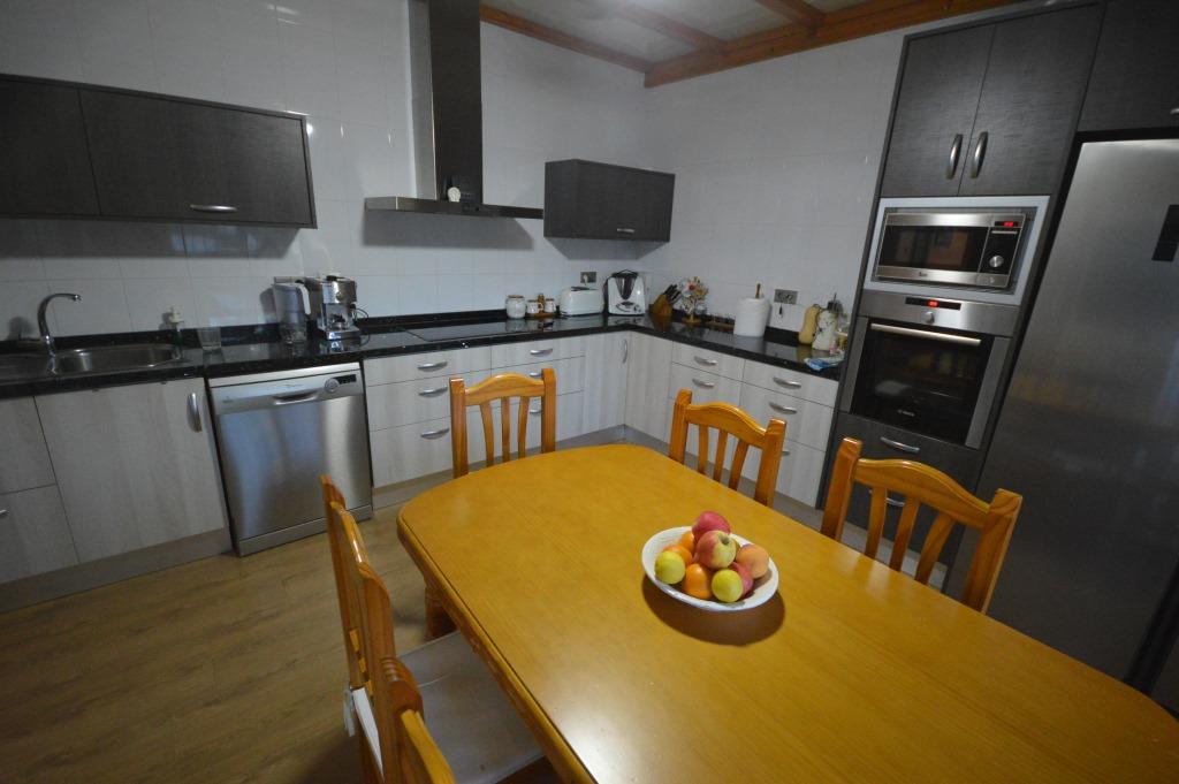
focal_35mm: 15
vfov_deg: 77.2
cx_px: 590
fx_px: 491
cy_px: 392
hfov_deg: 100.4
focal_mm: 10
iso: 2500
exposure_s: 1/60
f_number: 4
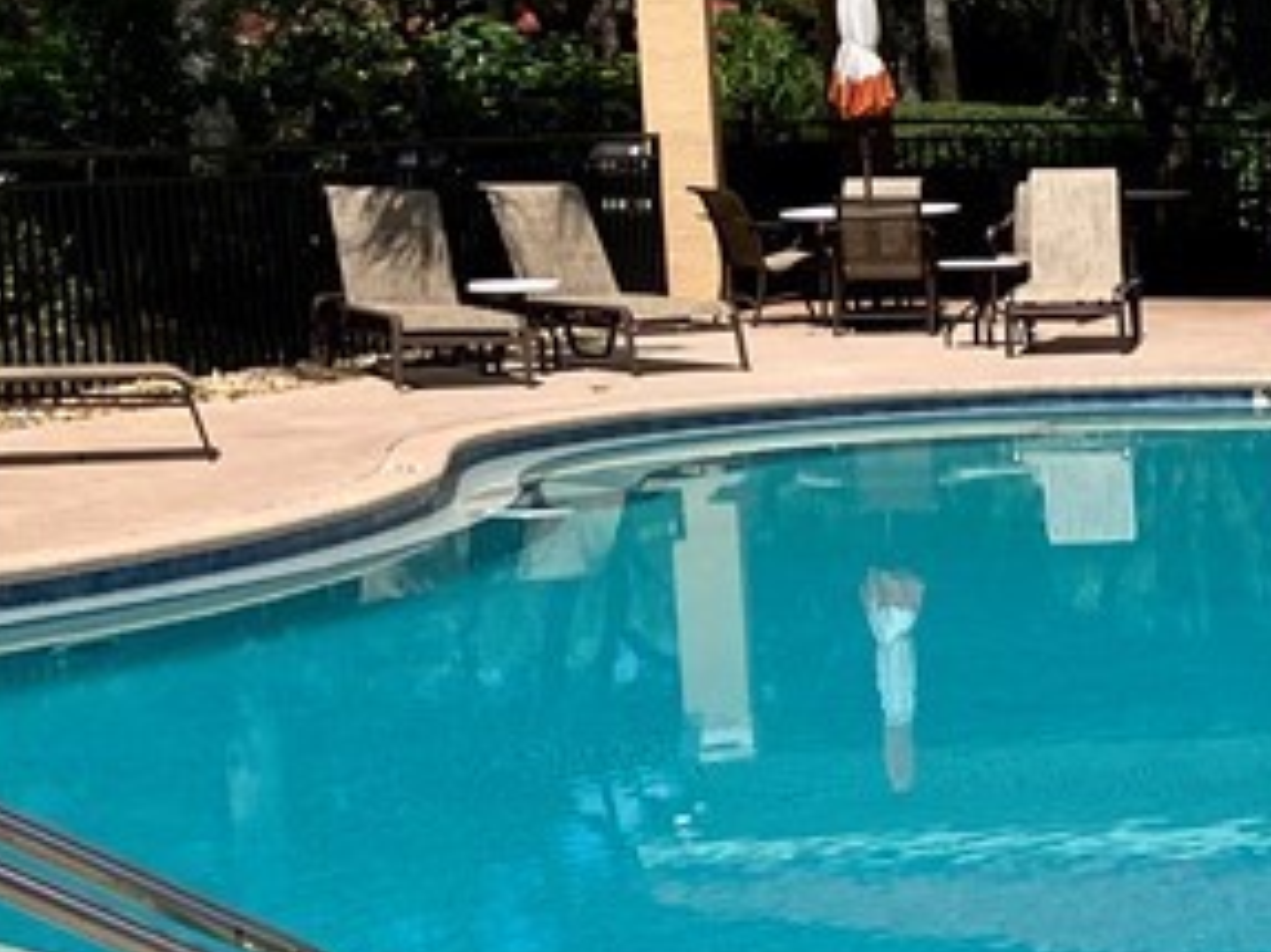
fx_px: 3670
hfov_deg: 16.6
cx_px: 2245
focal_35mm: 100
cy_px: 691
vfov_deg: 14.7
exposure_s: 1/3745
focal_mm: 3.99
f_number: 1.8
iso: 32
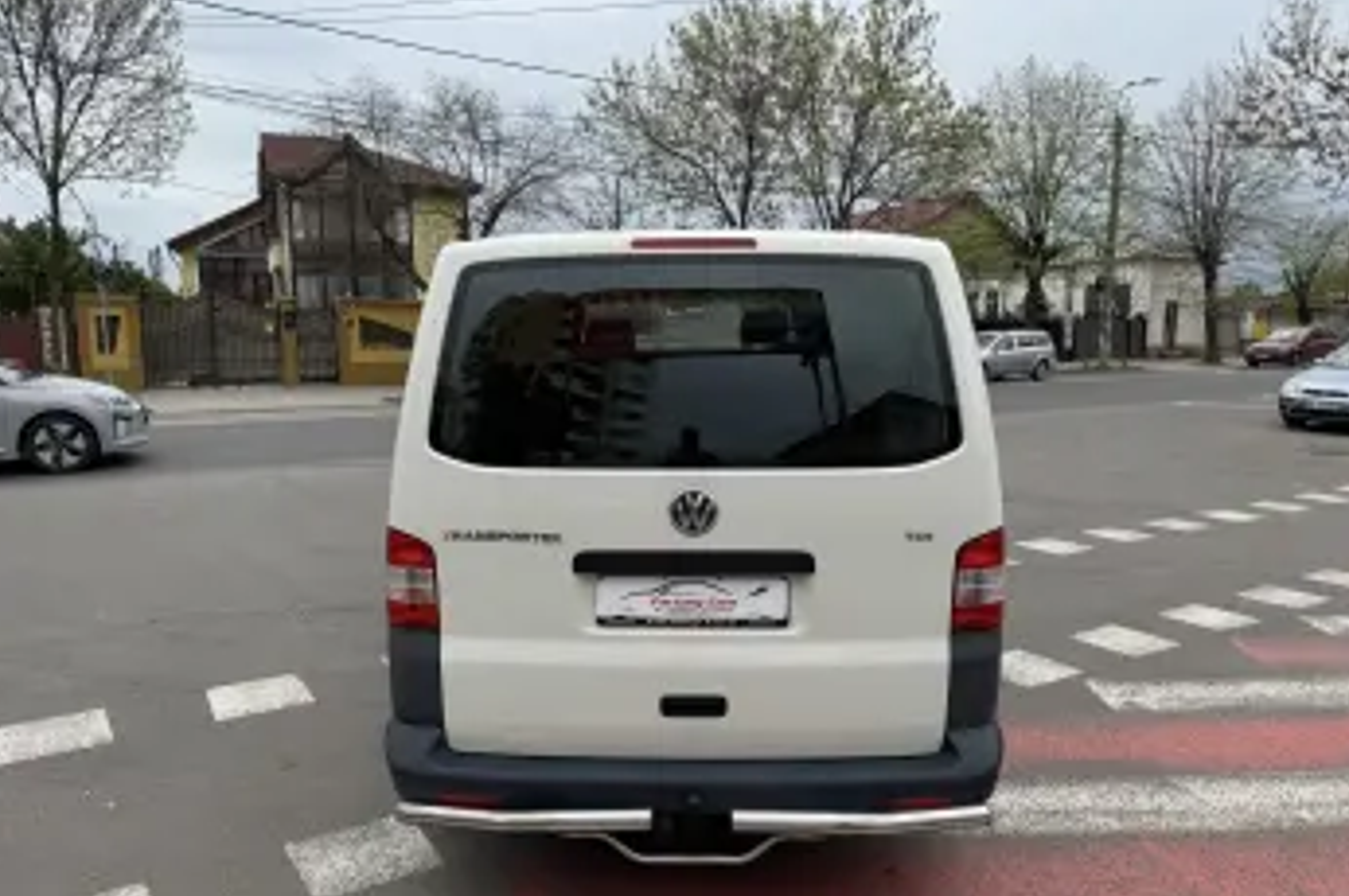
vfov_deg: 49.4
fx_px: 973
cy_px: 491
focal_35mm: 26
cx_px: 655
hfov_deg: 69.4
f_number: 1.78
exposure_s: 1/3096
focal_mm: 6.76
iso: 80
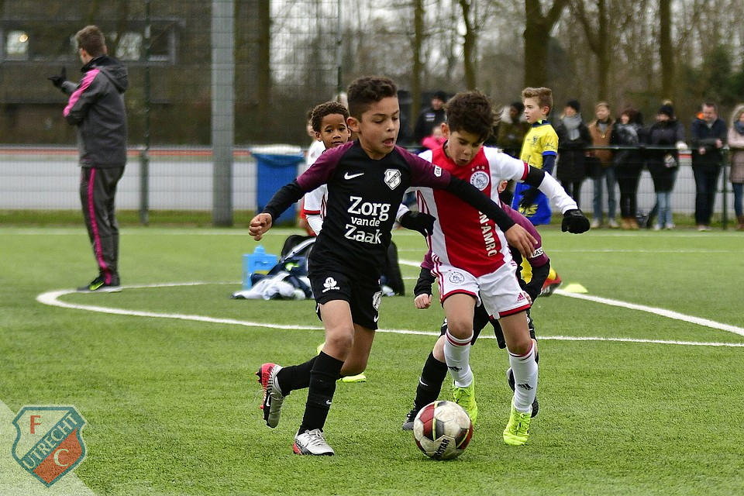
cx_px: 372
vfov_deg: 9.1
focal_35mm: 150
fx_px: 3100
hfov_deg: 13.7
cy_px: 248
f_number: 2.8
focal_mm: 100
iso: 900
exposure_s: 1/1250
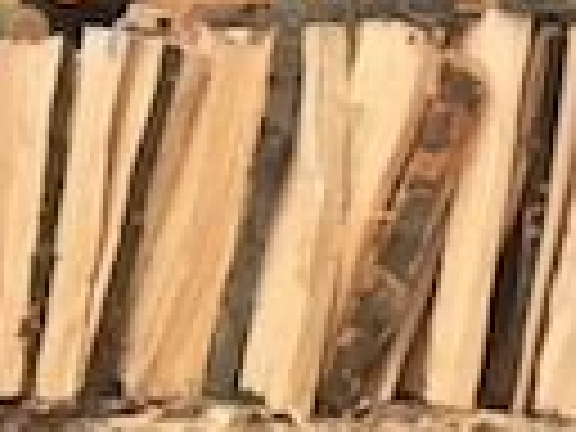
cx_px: -382
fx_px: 3012
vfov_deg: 7.9
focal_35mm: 181
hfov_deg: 10.4
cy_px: -369
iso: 50
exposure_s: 1/100
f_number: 2.2
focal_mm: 4.15
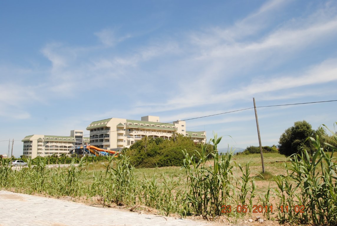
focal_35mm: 36
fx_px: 338
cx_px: 168
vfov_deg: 37.0
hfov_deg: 53.0
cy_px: 113
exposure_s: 1/250
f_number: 8
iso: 100
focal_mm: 24
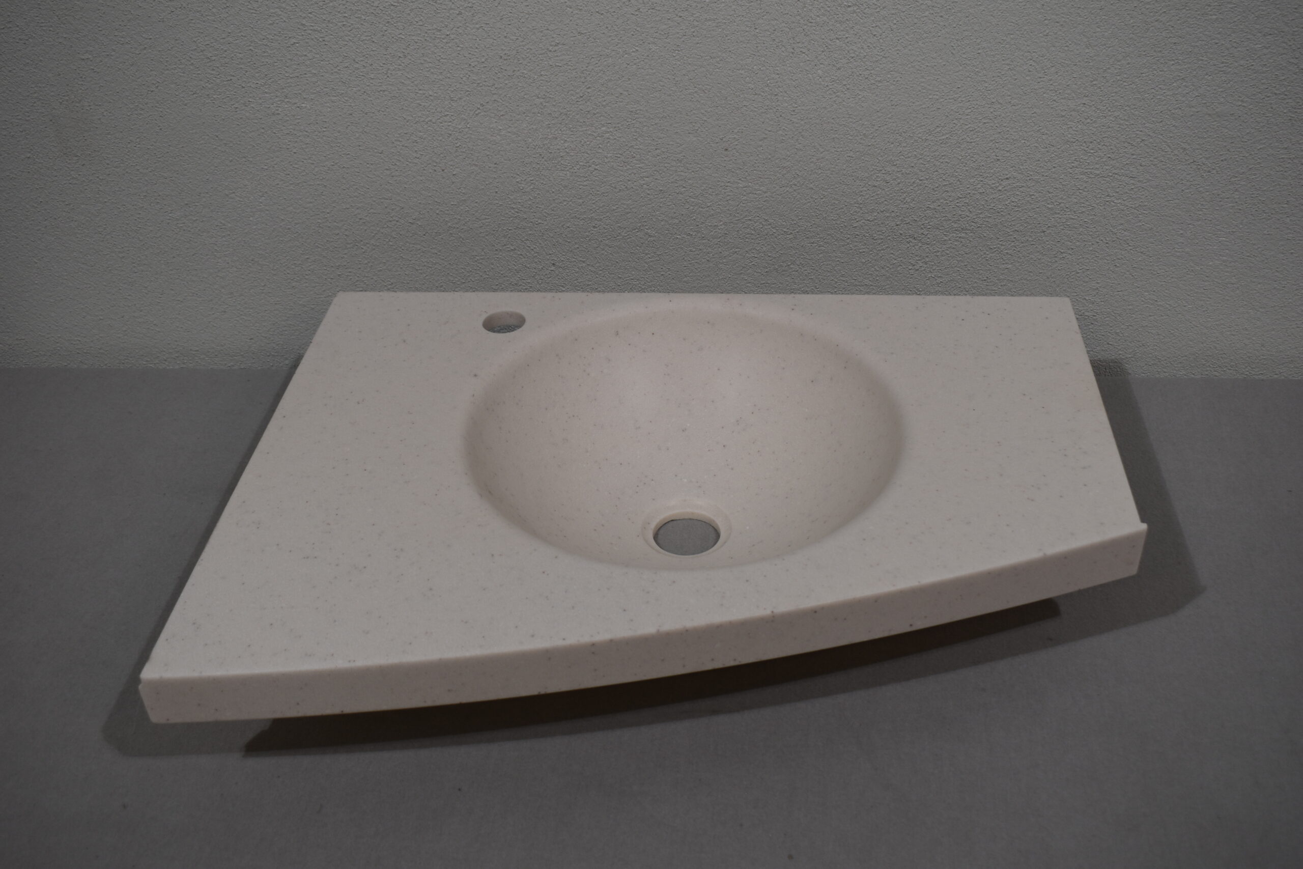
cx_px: 652
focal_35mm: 36
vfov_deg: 36.9
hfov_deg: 53.1
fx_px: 1303
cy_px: 434
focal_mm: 24
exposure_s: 1/125
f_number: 5.6
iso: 200
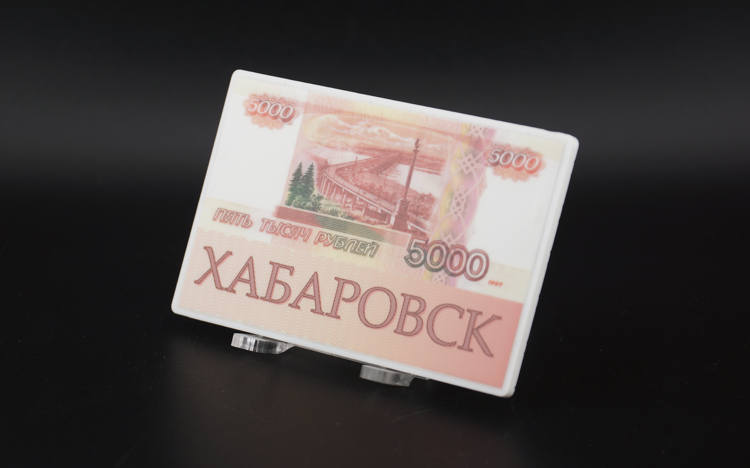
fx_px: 2902
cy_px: 231
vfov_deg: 9.2
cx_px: 370
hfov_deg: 14.7
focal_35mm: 142
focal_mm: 90
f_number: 5.6
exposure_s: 1/160
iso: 100
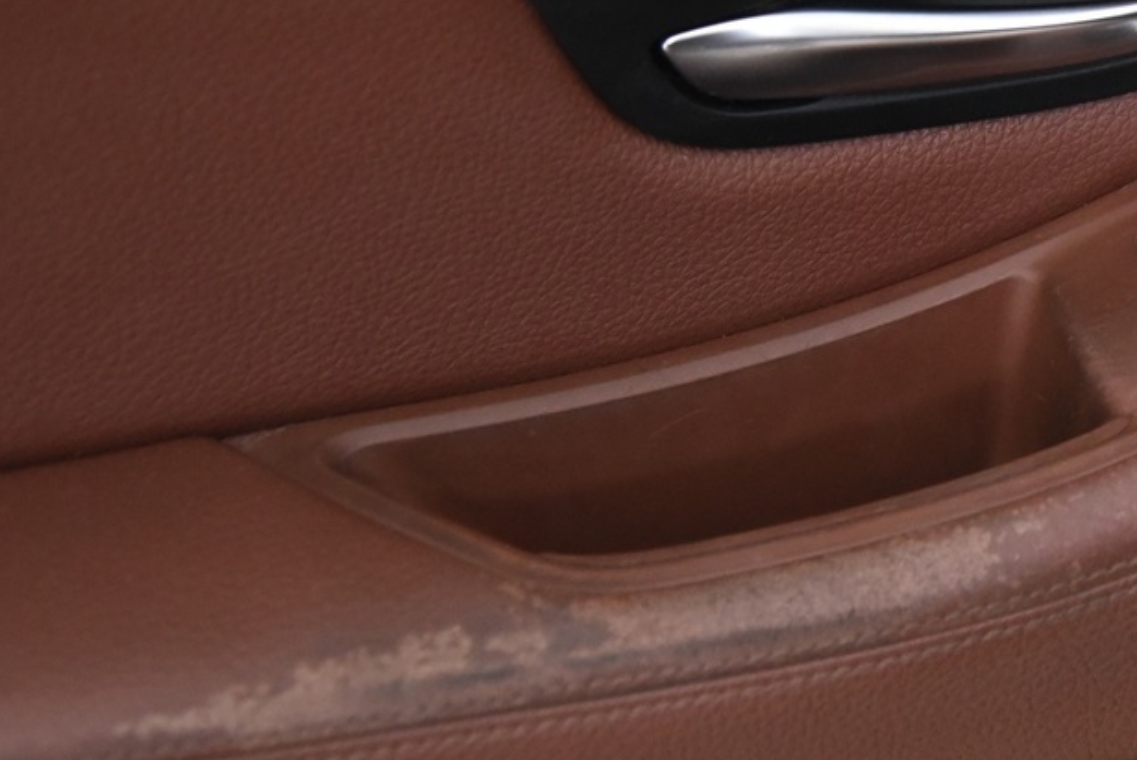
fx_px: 3824
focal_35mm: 121
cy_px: 102
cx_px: 1324
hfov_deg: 16.3
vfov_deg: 11.3
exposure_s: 1/30
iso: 4000
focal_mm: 46
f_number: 4
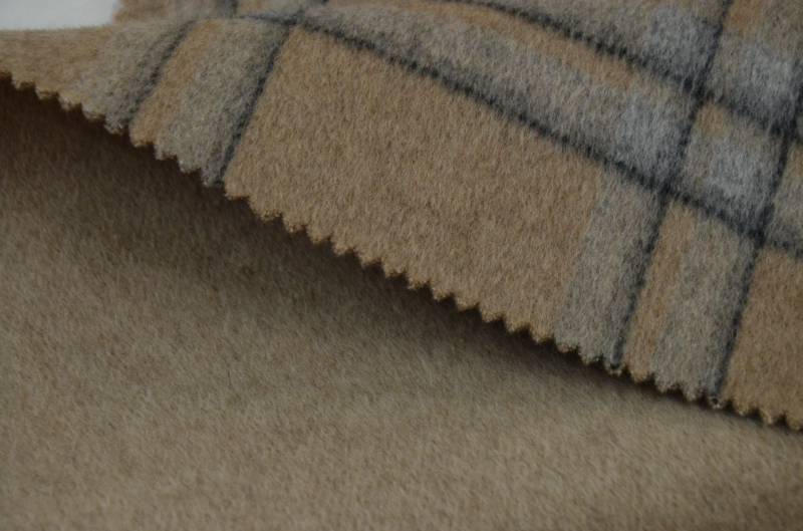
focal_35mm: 120
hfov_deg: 17.1
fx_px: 2670
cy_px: 266
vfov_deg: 11.4
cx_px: 402
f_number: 8
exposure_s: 1/20
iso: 800
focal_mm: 80
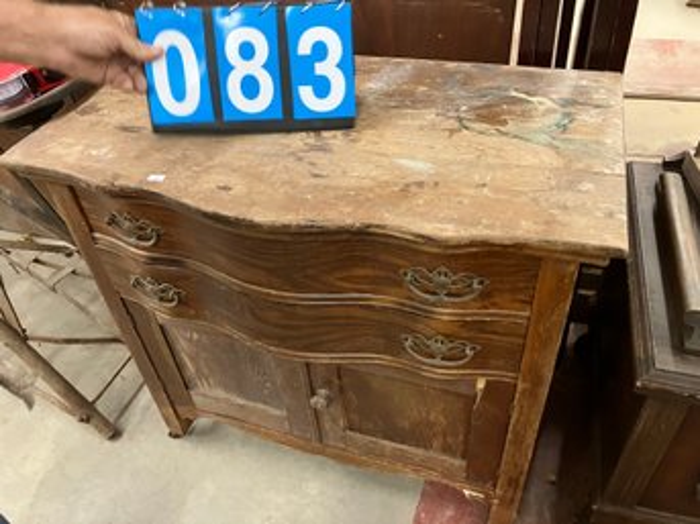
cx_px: 350
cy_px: 262
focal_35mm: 28
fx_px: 566
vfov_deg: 49.7
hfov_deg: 63.5
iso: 400
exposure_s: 1/30
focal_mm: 3.99
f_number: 1.8
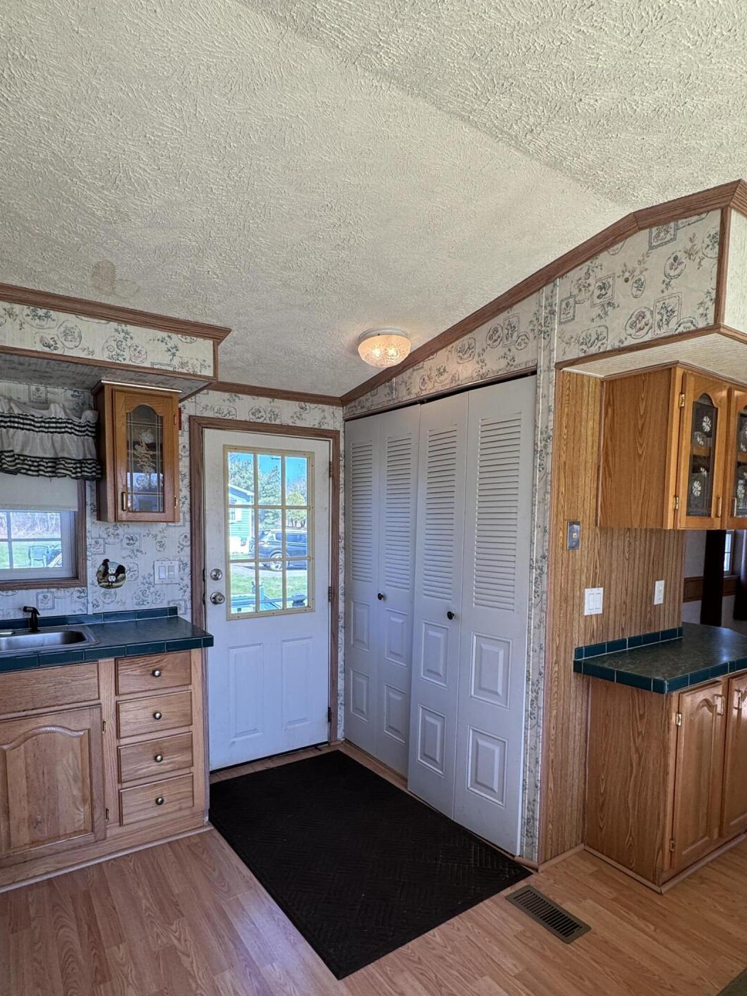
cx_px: 393
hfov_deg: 65.9
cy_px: 569
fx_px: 575
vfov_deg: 81.3
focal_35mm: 20
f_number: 2.2
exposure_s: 1/139
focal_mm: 2.22
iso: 40
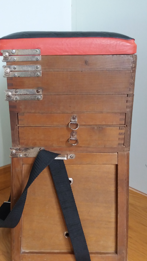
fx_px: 249
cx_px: 62
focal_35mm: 36
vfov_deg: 55.2
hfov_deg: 32.8
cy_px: 139
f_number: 1.9
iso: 160
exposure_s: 1/33
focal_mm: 3.7
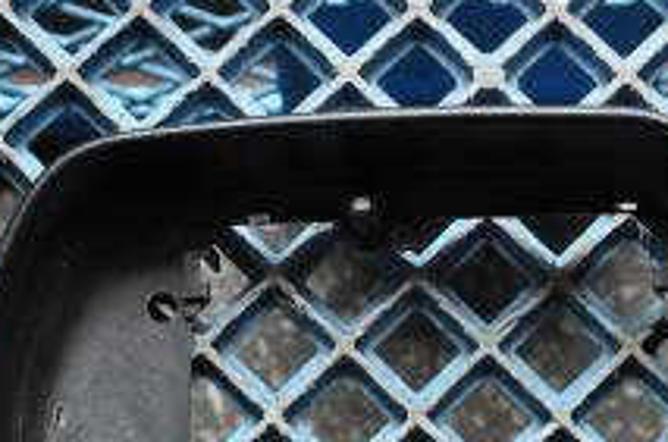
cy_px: 386
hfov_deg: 17.1
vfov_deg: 11.3
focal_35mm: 120
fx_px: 2222
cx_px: 445
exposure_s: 1/30
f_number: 4.2
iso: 1600
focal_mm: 34
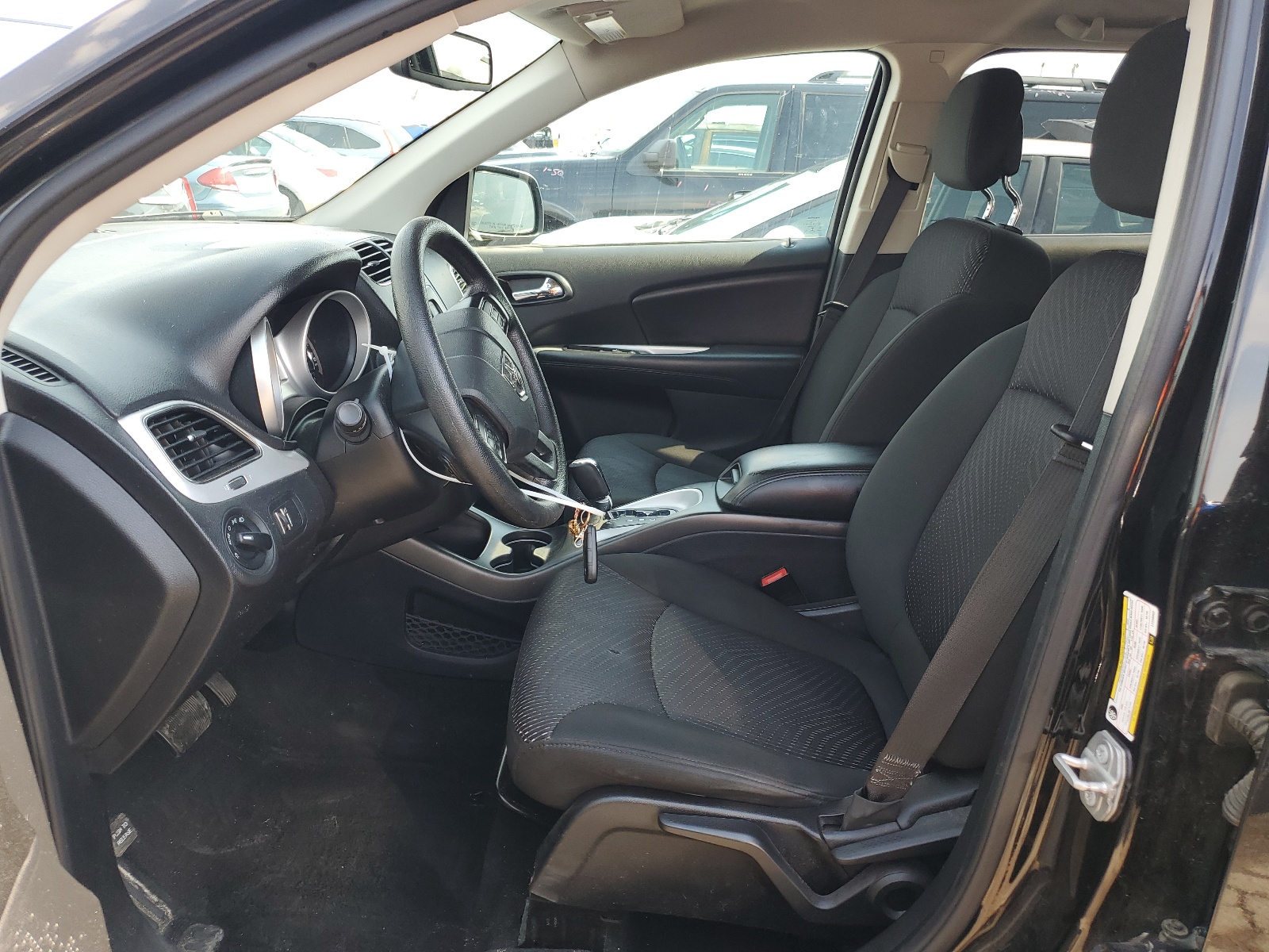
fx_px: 953
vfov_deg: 53.1
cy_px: 476
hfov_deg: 67.3
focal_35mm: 26
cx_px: 634
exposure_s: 1/256
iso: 50
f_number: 1.5
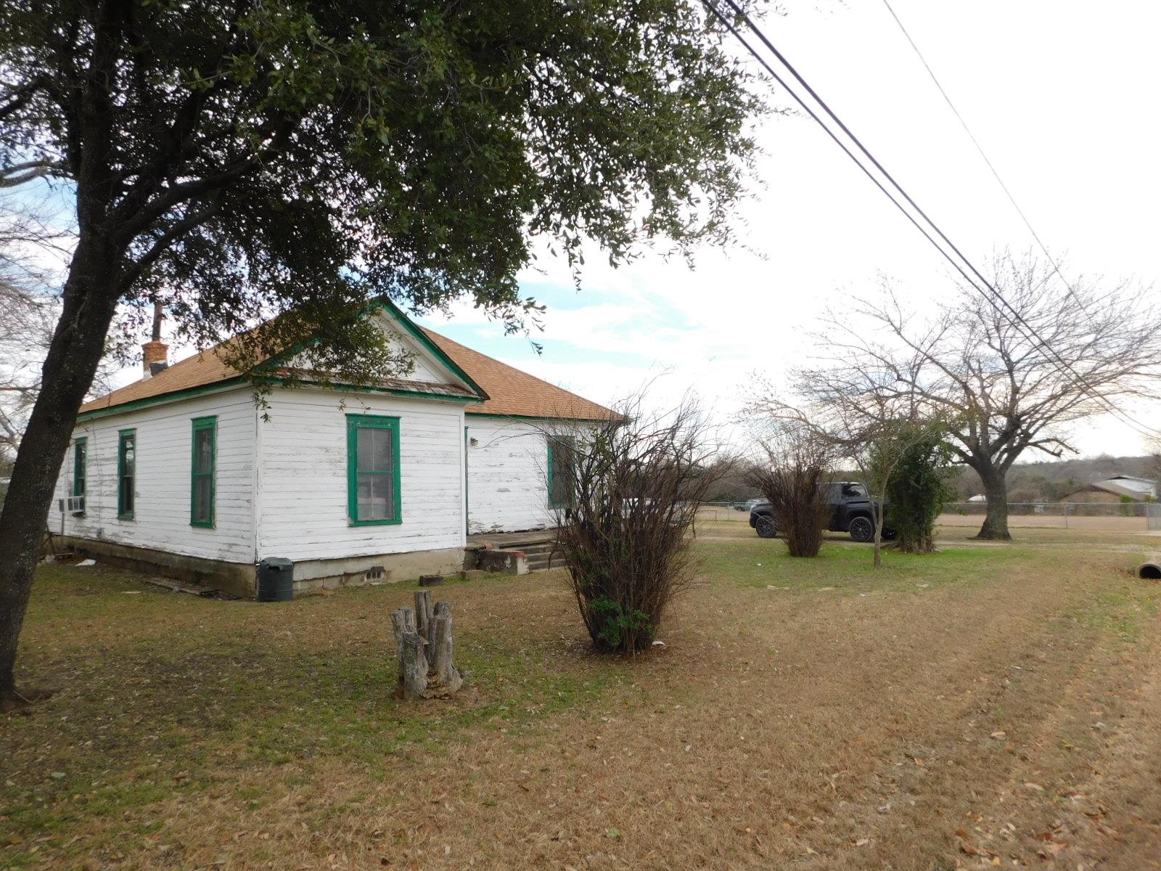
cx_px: 580
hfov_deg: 73.9
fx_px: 771
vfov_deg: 58.9
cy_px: 436
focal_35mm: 23
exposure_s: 1/640
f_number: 3
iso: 125
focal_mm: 4
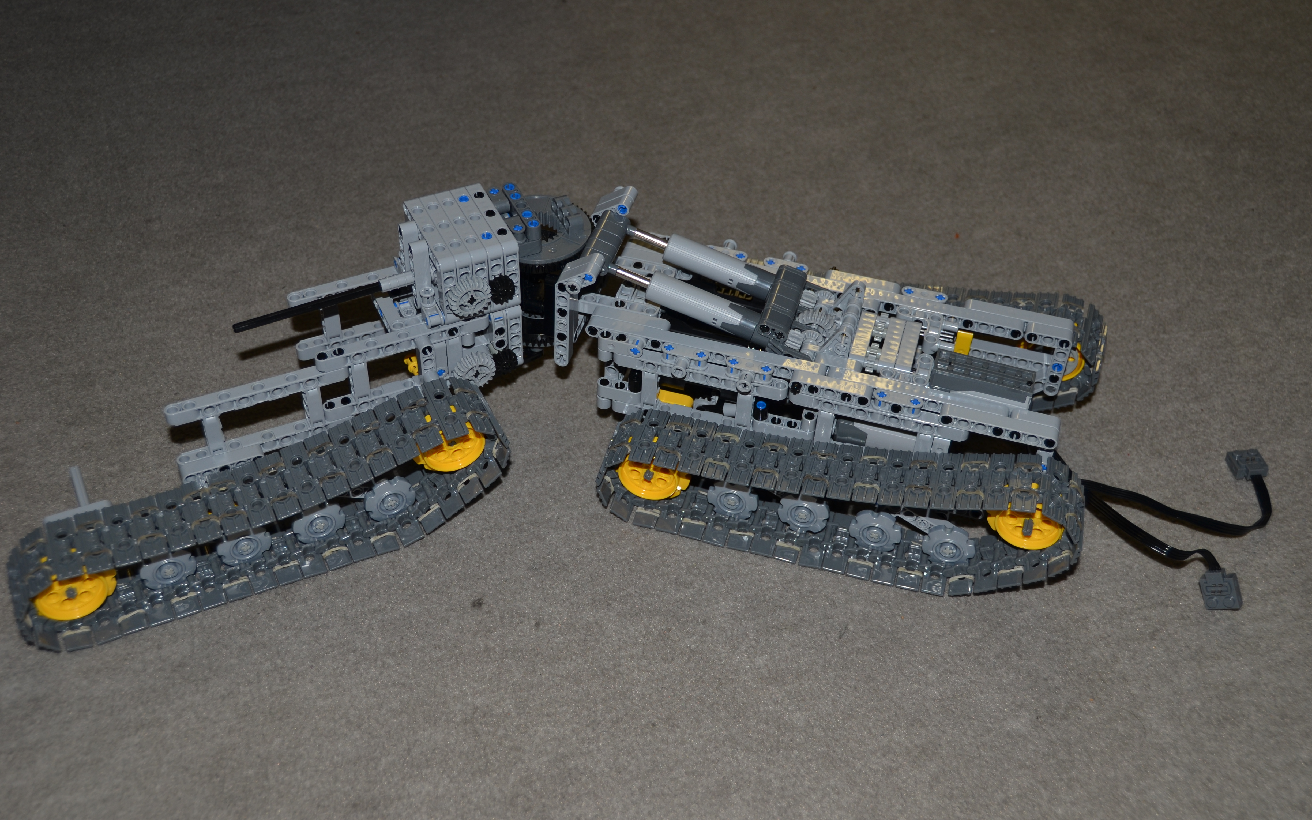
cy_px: 392
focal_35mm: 45
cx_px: 656
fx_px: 1592
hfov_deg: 44.8
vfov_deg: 28.9
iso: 100
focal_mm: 29
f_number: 4
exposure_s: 1/60
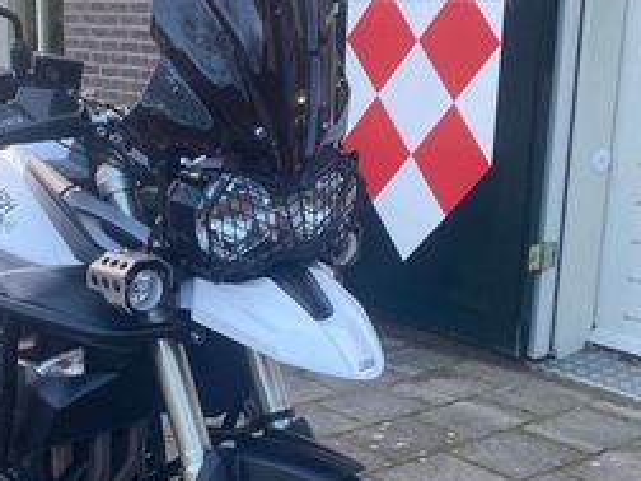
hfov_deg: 28.9
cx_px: 153
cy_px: 387
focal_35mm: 66
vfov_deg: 22.0
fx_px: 1222
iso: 125
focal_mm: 4.25
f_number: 1.8
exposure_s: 1/115
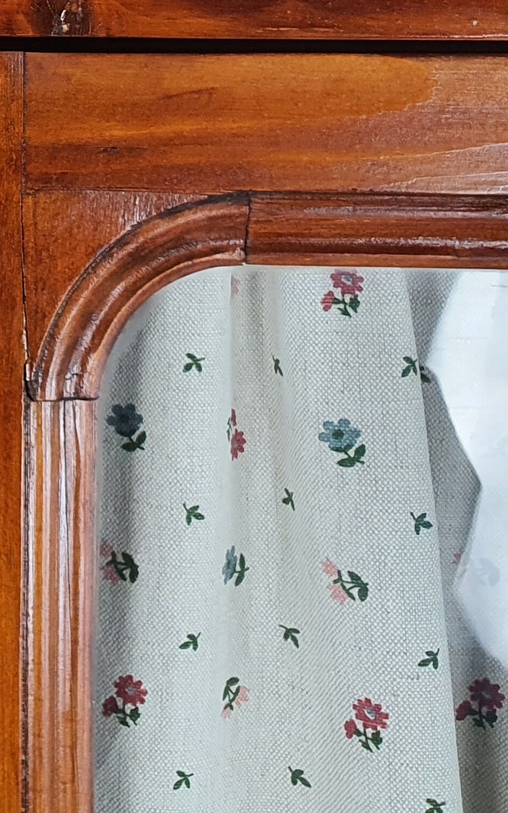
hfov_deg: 15.8
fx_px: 1639
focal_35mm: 74
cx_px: -314
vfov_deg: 26.3
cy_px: -4
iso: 160
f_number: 2.4
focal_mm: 4.3
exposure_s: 1/50
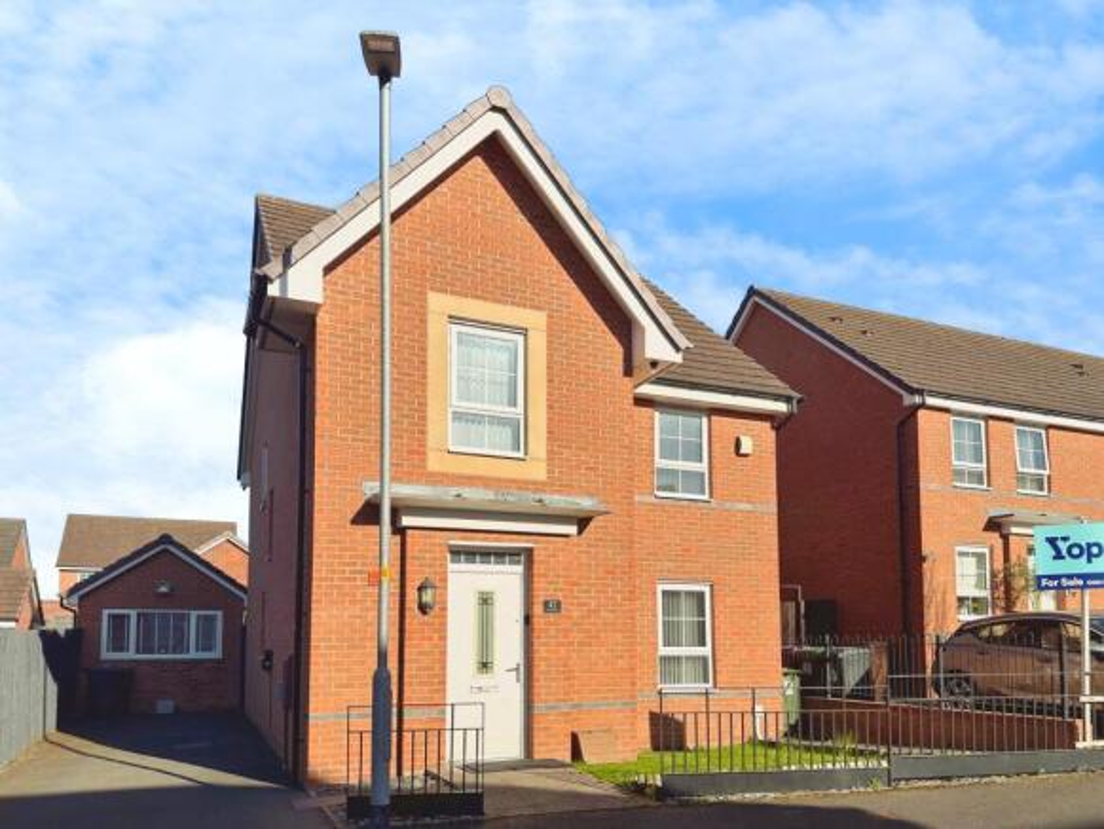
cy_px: 414
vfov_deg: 56.9
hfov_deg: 71.6
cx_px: 552
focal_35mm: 24
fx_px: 766
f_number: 1.78
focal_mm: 6.86
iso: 80
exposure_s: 1/6211
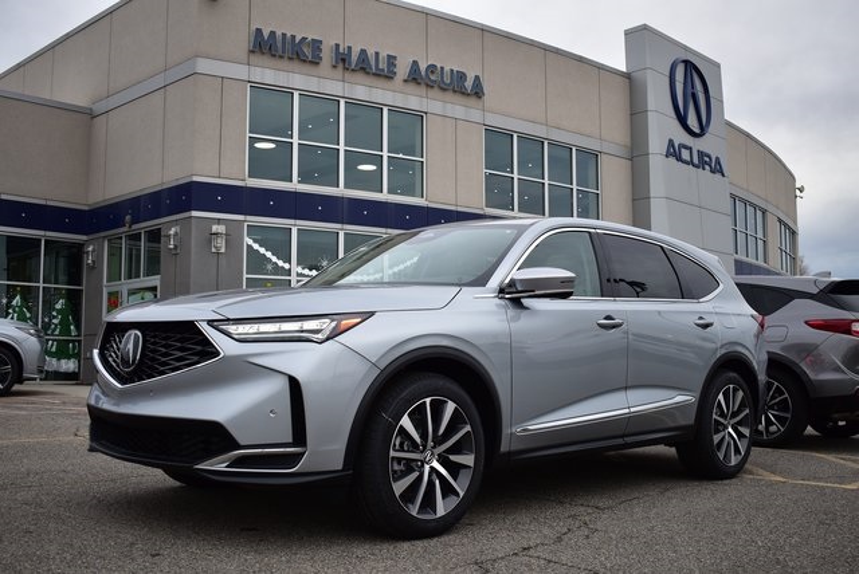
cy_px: 287
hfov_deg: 51.2
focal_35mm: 38
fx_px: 896
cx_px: 430
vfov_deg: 35.6
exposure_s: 1/60
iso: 100
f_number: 4
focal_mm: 25
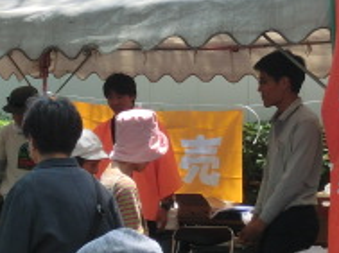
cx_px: 170
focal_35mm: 95
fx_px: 929
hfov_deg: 20.7
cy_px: 126
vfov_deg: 15.5
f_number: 3
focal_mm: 5
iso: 100
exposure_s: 1/640
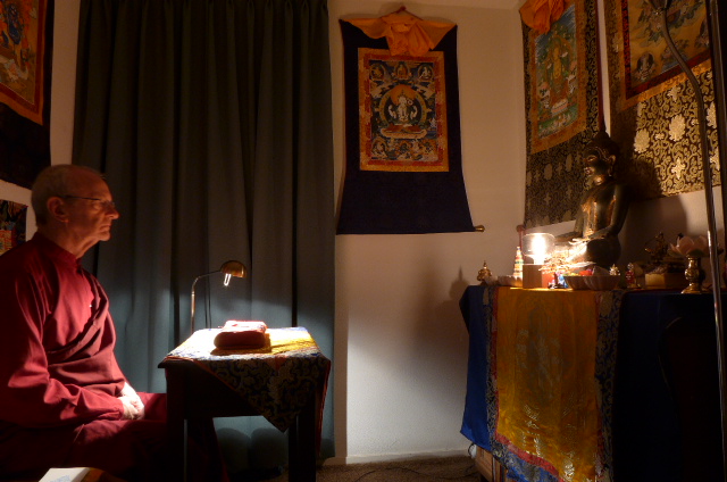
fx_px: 484
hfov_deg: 73.8
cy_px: 241
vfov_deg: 52.9
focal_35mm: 24
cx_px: 364
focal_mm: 4.7
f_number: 4
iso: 200
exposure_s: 1/2
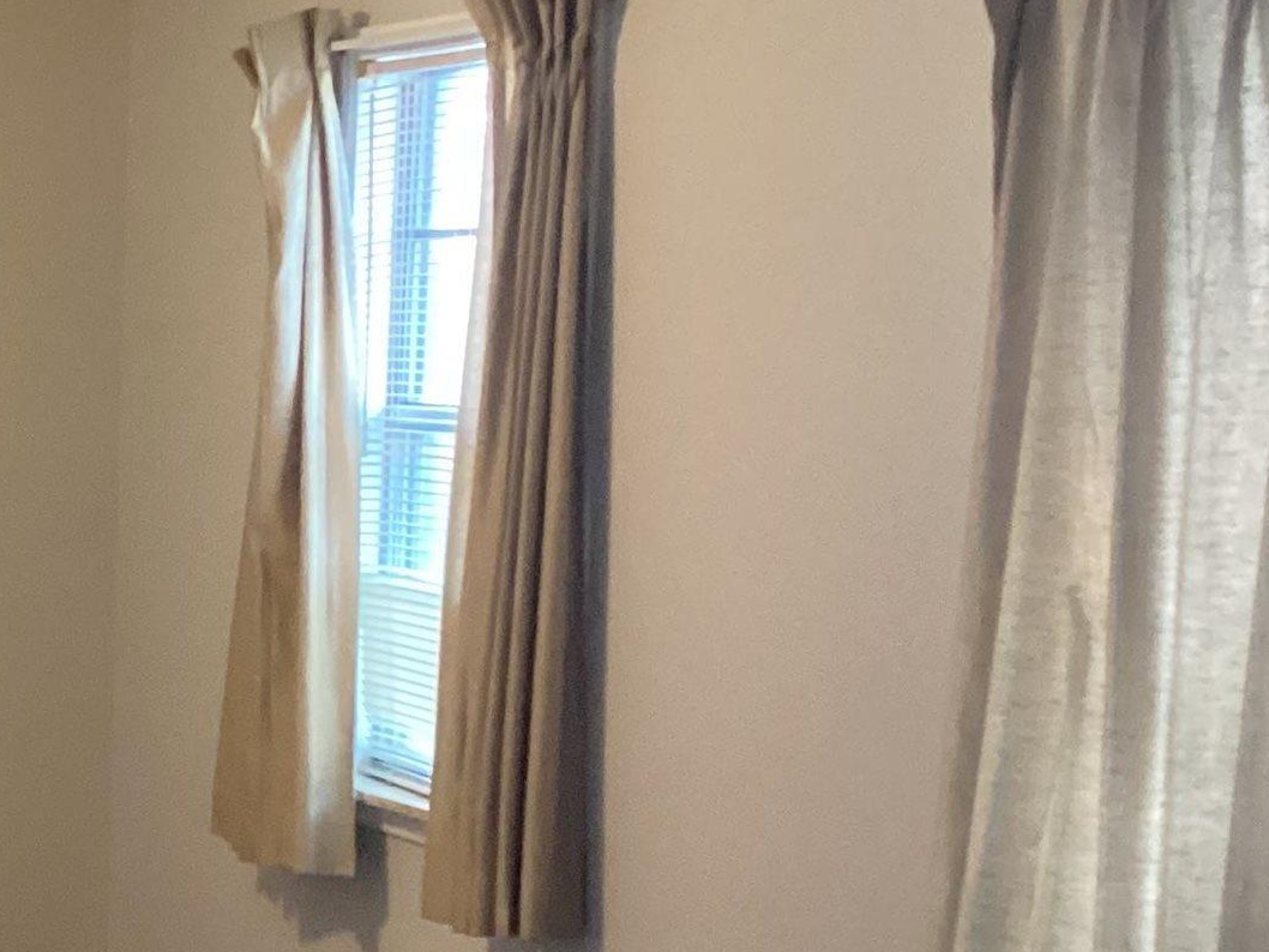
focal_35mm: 90
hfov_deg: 20.3
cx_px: -282
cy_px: 836
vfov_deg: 16.2
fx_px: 3300
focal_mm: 3.3
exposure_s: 1/30
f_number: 2.4
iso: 500
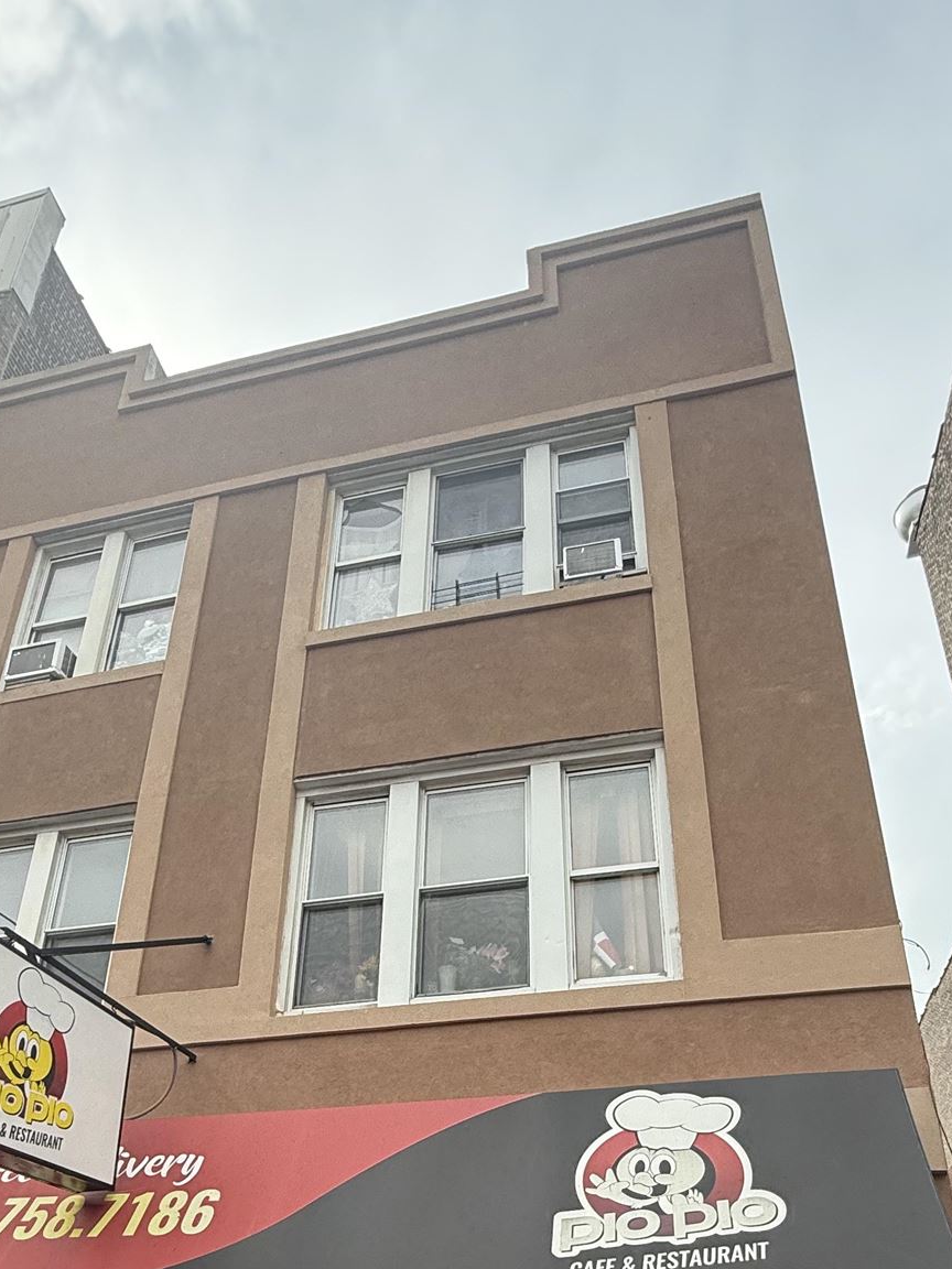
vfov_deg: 58.8
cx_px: 463
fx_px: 1027
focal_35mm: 28
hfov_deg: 49.7
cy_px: 1005
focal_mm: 2.22
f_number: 2.2
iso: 64
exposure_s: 1/1145
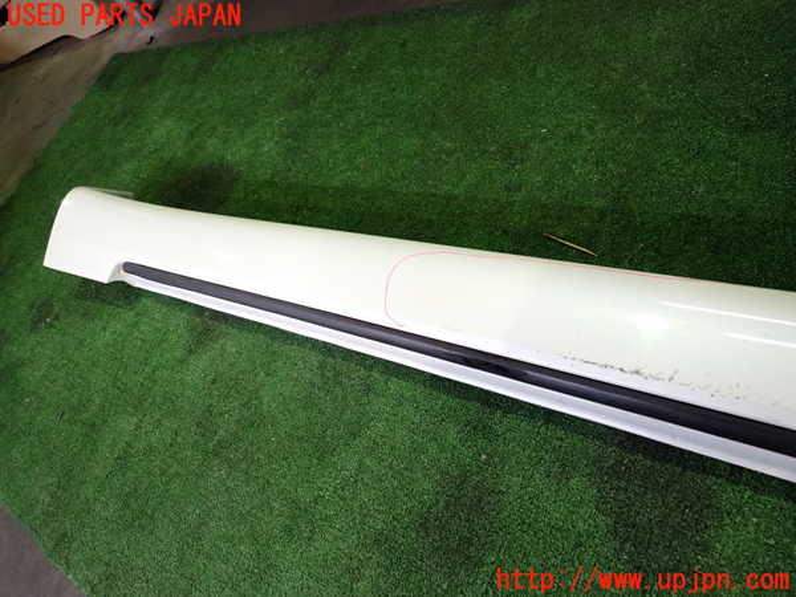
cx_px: 398
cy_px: 298
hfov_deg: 69.4
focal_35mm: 25
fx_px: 575
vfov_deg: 54.9
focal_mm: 4.5
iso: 250
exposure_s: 1/30
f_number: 2
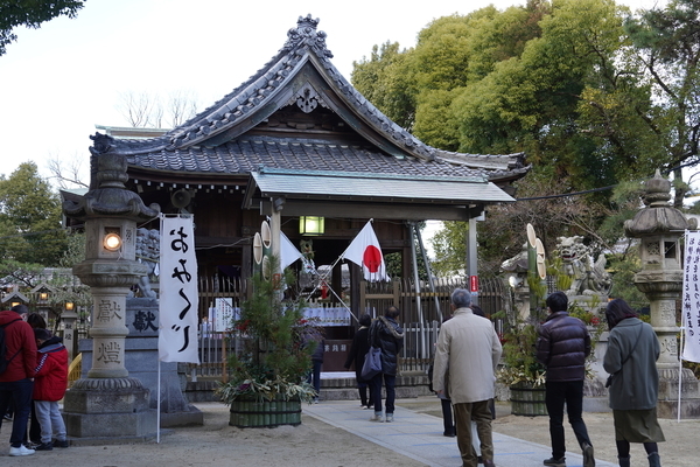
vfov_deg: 28.6
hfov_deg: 41.9
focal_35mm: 47
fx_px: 914
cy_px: 234
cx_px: 350
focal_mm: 47
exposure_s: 1/60
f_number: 6.3
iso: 100
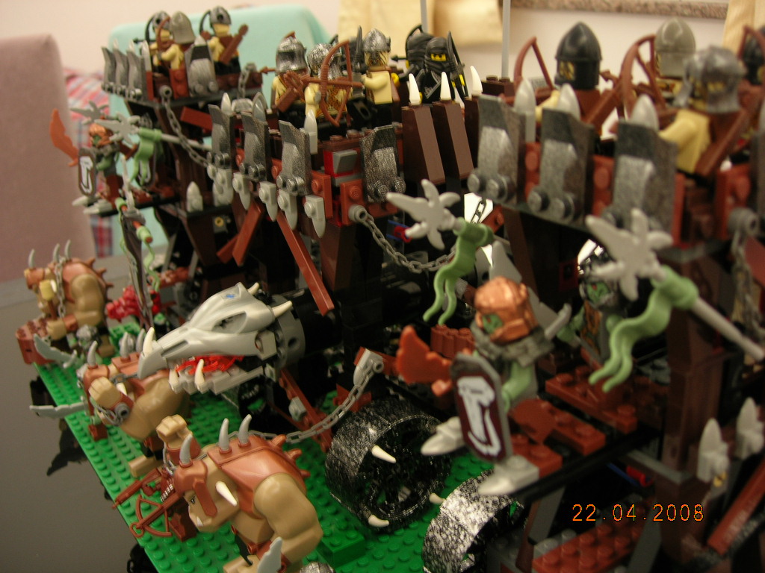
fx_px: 840
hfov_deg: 49.0
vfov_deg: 37.7
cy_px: 286
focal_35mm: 38
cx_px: 382
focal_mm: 7.8
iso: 64
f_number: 2.8
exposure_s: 1/8.9
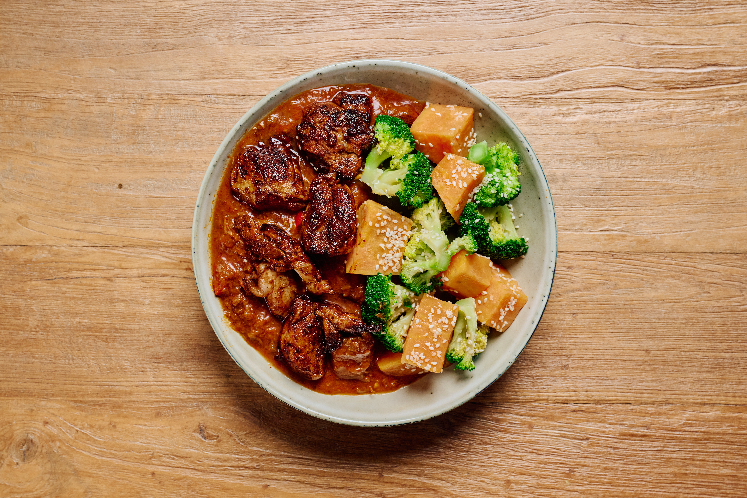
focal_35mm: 58
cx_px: 374
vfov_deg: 23.4
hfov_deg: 34.5
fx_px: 1203
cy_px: 249
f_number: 8
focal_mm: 58
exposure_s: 1/200
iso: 640
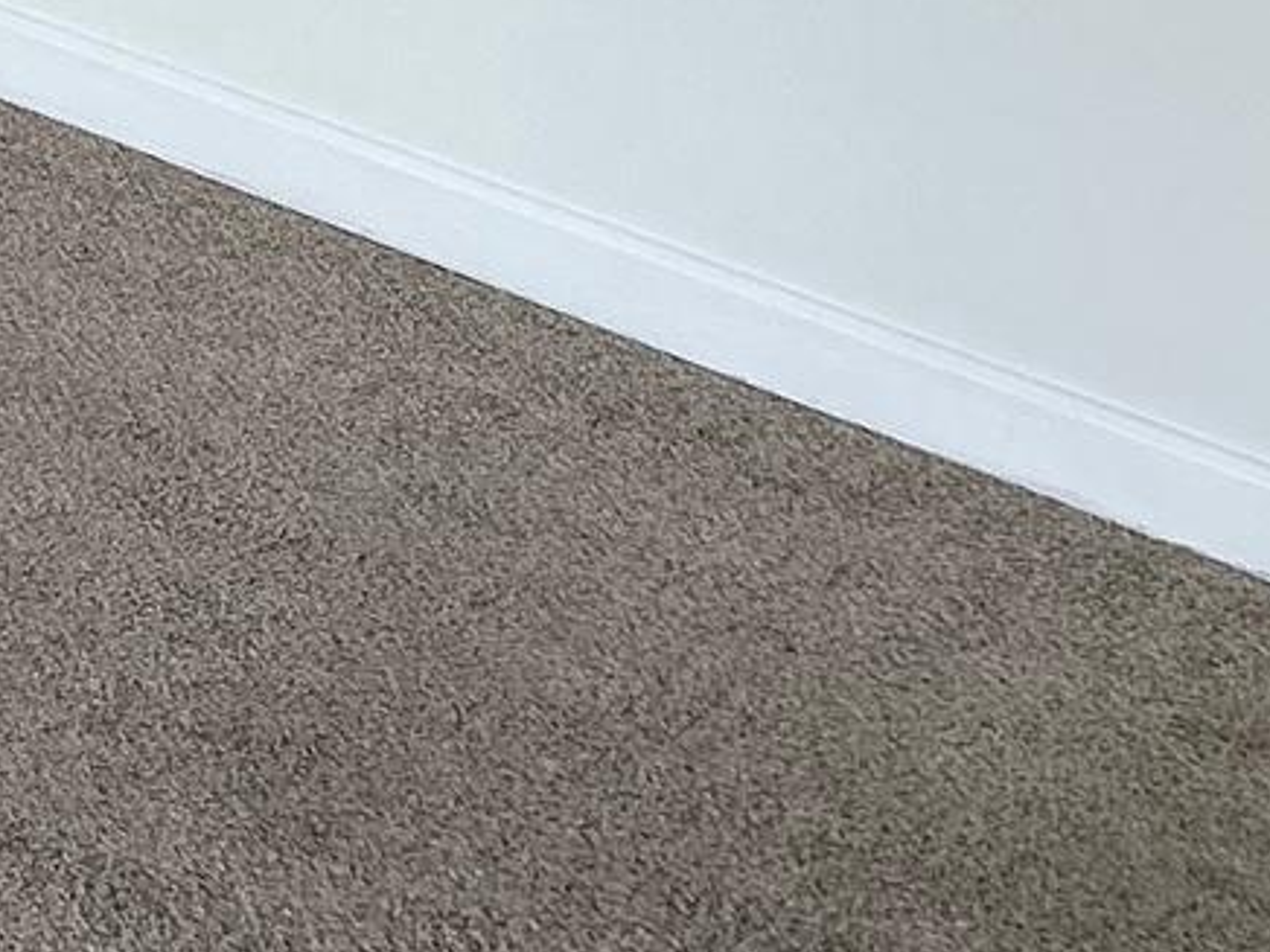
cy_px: -1095
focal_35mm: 122
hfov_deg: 13.8
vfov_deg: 10.8
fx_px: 4476
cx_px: -1223
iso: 40
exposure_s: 1/121
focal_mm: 5.7
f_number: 1.5
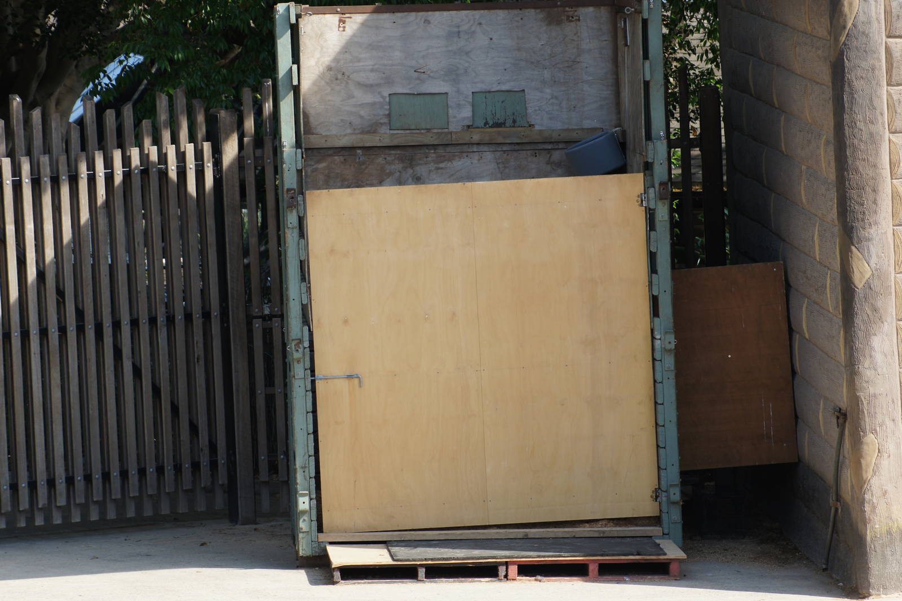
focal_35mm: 225
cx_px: 451
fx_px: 5634
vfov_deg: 6.1
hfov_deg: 9.2
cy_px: 300
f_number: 5.6
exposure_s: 1/250
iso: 200
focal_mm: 150
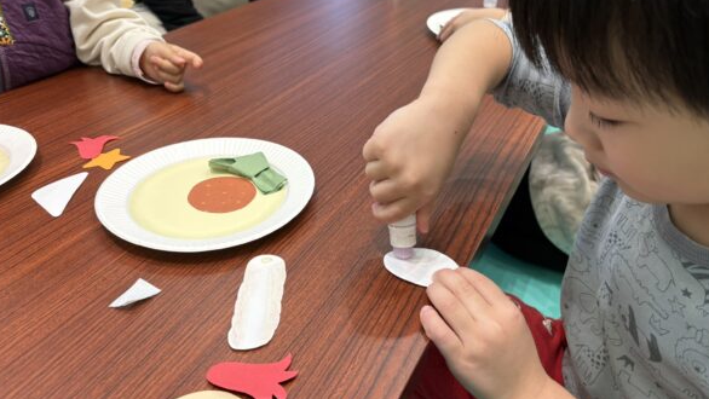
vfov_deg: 40.2
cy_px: 184
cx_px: 353
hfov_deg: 66.1
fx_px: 545
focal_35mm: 29
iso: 125
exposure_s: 1/122
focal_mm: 5.96
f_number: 1.6
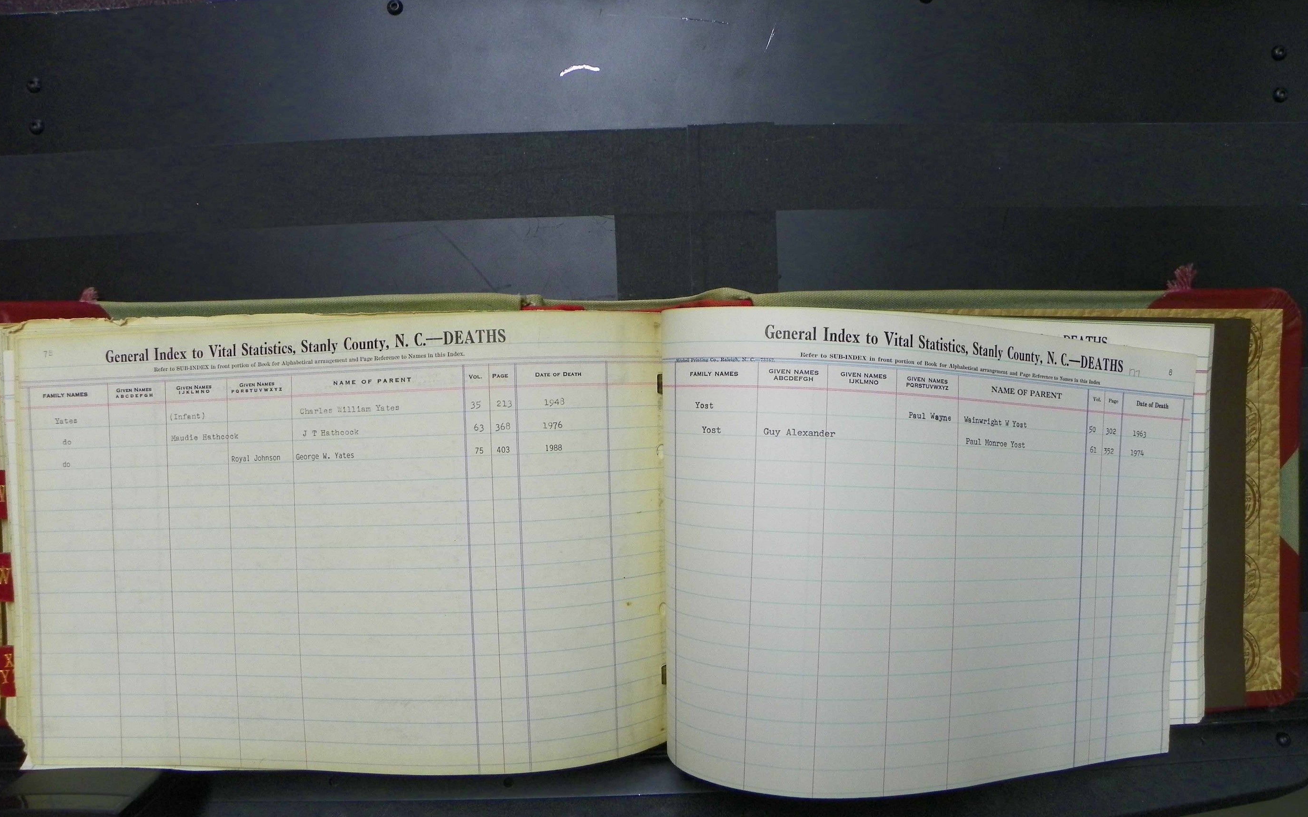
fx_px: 998
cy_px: 418
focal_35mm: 28
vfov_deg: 44.5
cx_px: 646
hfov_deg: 66.5
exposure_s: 1/30
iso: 125
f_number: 2.8
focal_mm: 4.6
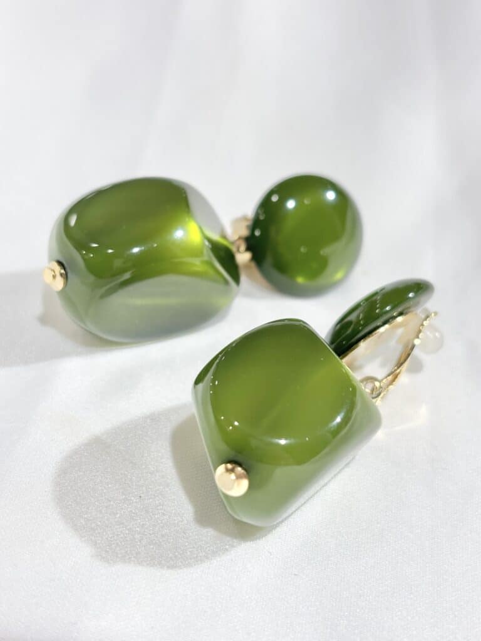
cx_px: 240
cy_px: 320
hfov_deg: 28.0
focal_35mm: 52
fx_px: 963
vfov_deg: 36.8
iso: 25
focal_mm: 5.96
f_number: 1.6
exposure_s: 1/111
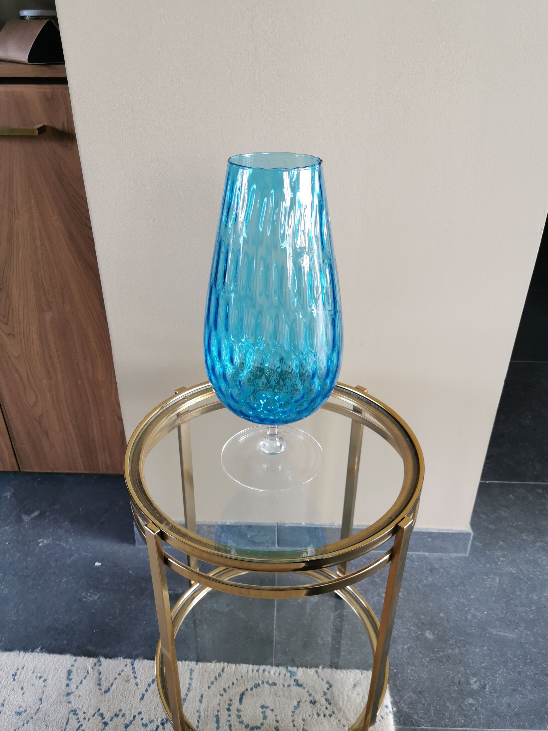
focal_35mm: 27
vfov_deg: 65.3
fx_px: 570
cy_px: 366
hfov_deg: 51.4
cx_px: 274
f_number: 1.6
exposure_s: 1/60
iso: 100
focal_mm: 5.56
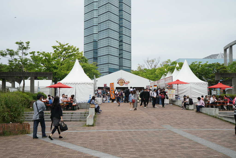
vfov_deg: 28.7
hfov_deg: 41.9
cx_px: 118
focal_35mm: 47
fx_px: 308
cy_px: 79
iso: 100
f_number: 14
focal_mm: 47
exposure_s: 1/100
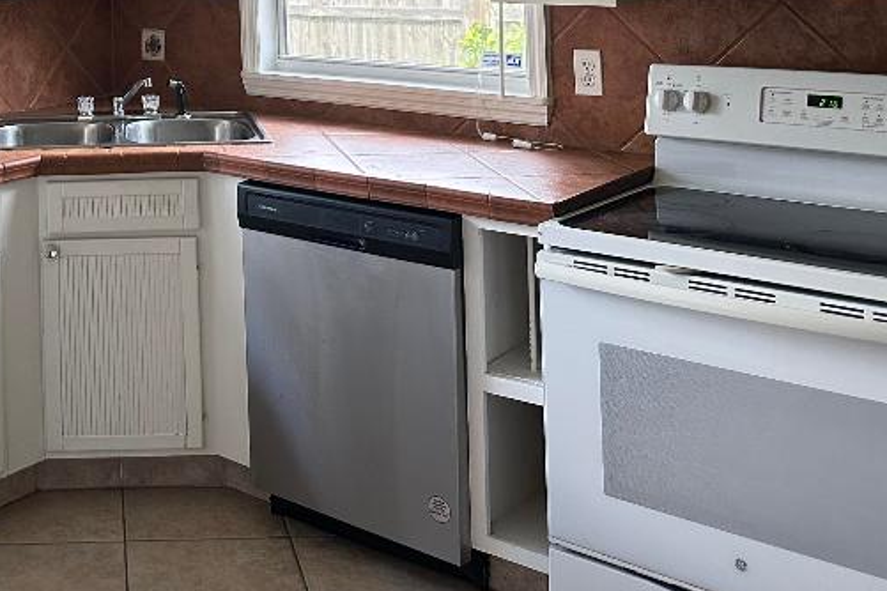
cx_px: 67
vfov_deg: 24.5
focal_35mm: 51
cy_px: -74
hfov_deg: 36.2
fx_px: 1256
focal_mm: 6.86
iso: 250
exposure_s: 1/103
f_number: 1.78
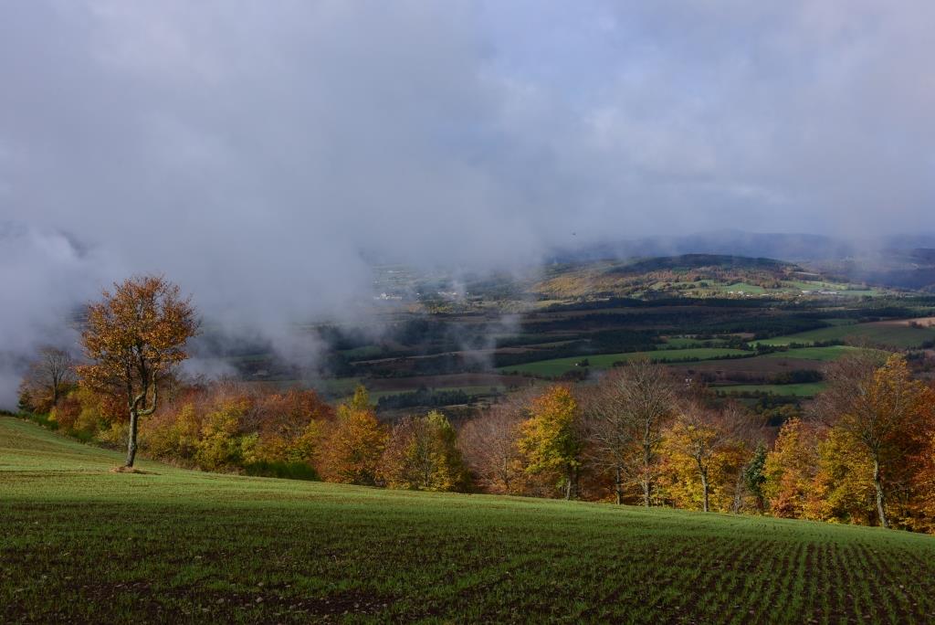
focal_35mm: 62
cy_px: 312
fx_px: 1611
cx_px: 468
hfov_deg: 32.4
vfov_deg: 21.9
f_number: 9
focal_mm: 62
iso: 220
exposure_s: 1/400
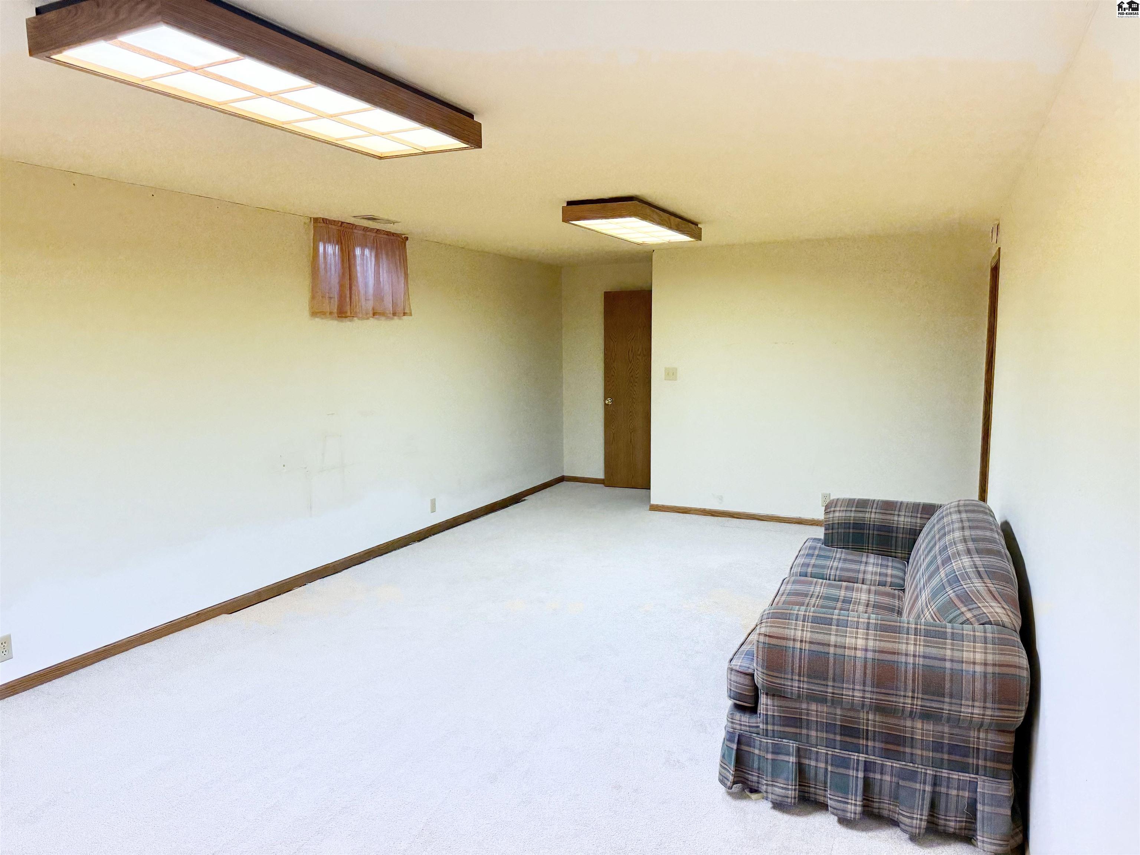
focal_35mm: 24
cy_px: 428
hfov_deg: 71.6
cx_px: 570
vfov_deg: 56.8
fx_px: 790
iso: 200
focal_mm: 6.76
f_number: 1.78
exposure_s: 1/131
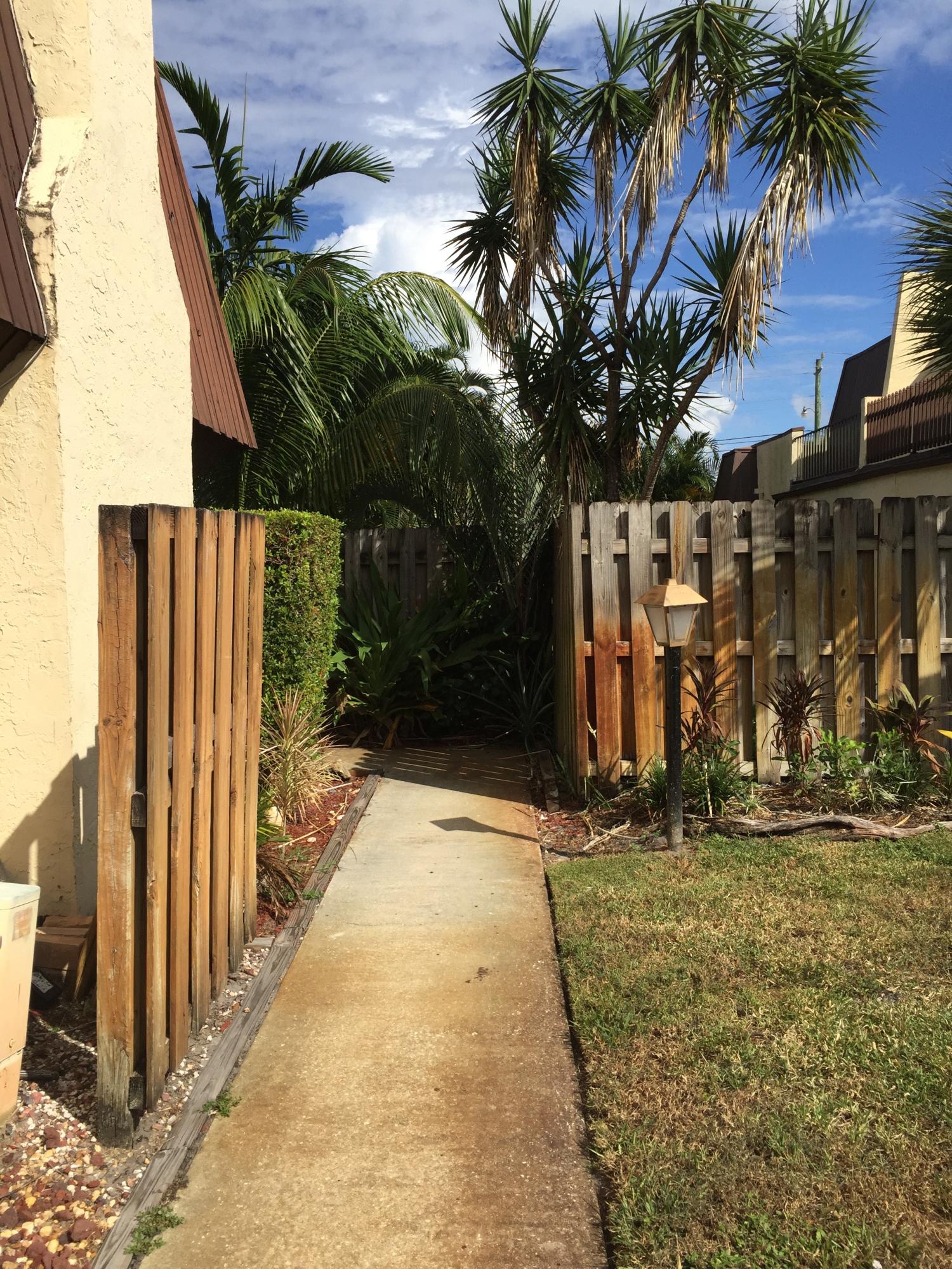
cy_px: 634
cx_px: 476
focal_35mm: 29
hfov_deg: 48.2
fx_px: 1063
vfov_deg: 61.7
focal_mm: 4.15
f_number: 2.2
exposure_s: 1/3049
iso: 32
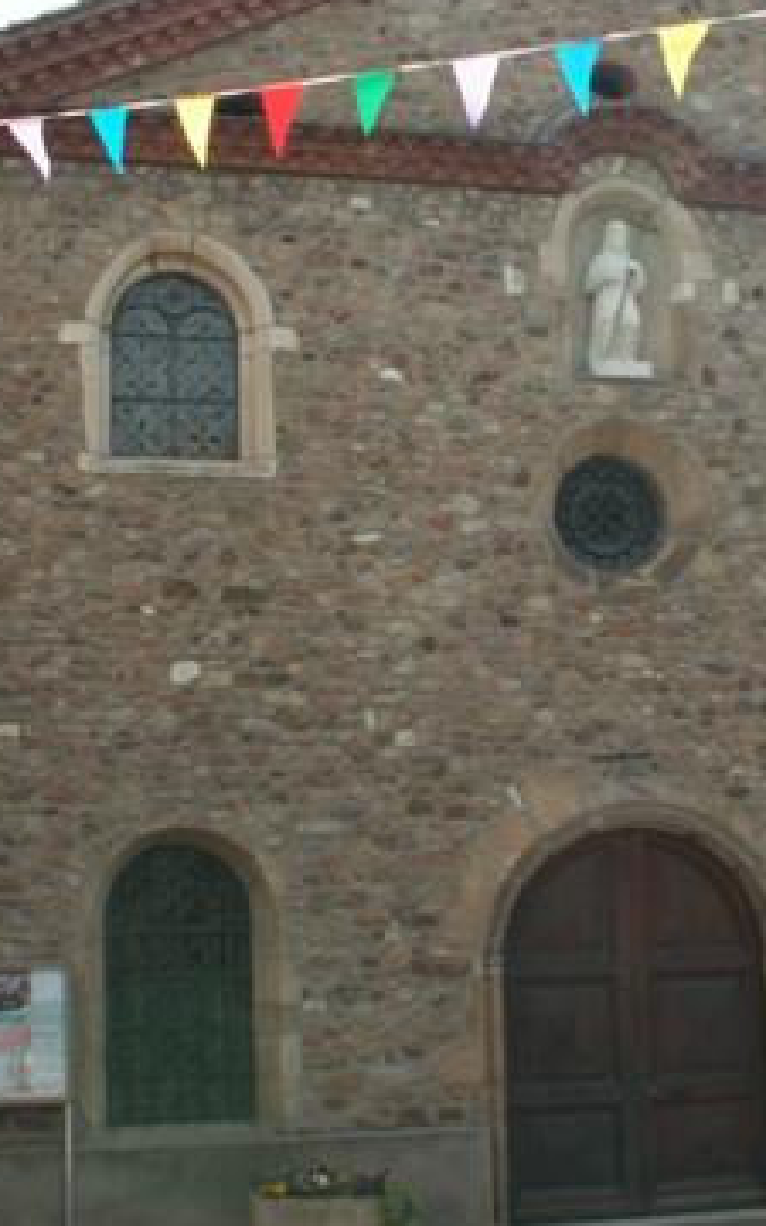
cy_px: 473
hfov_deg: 19.6
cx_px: 521
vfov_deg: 31.0
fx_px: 2205
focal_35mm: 66
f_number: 5.6
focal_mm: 5.86
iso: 50
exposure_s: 1/125
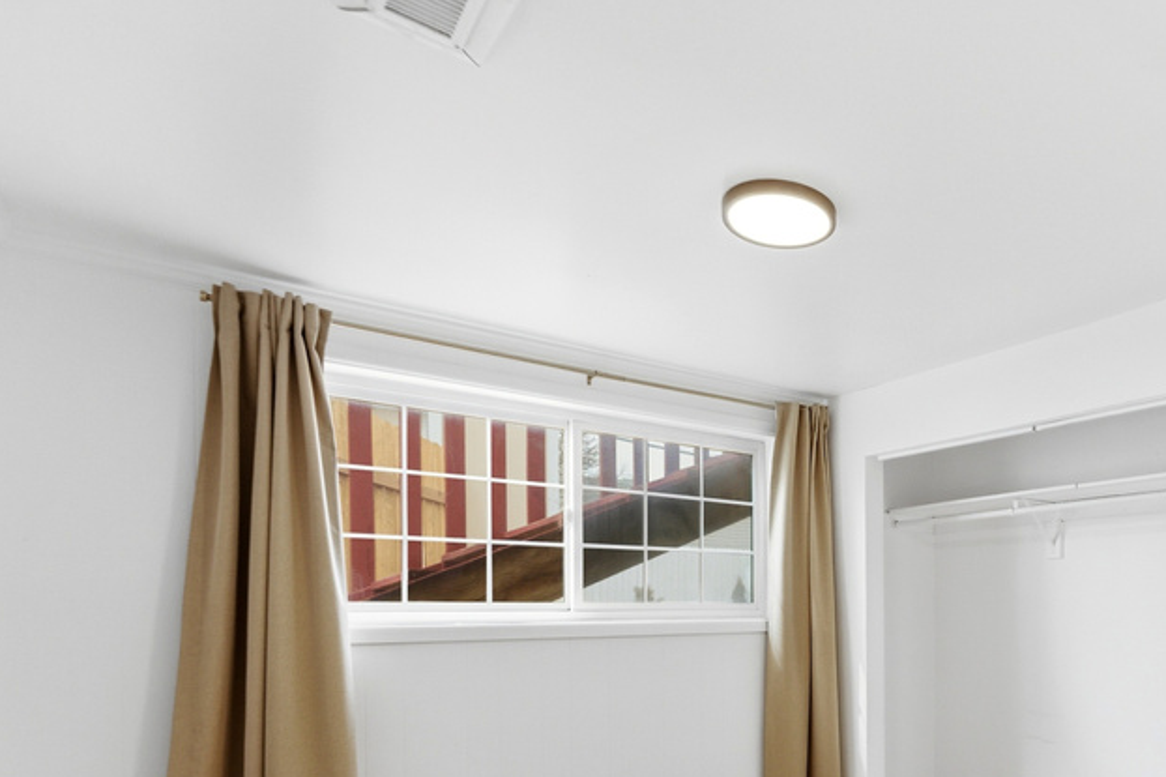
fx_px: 745
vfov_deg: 52.2
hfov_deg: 68.8
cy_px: 601
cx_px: 932
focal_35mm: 23
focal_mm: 14
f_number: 8
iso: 500
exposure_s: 1/500
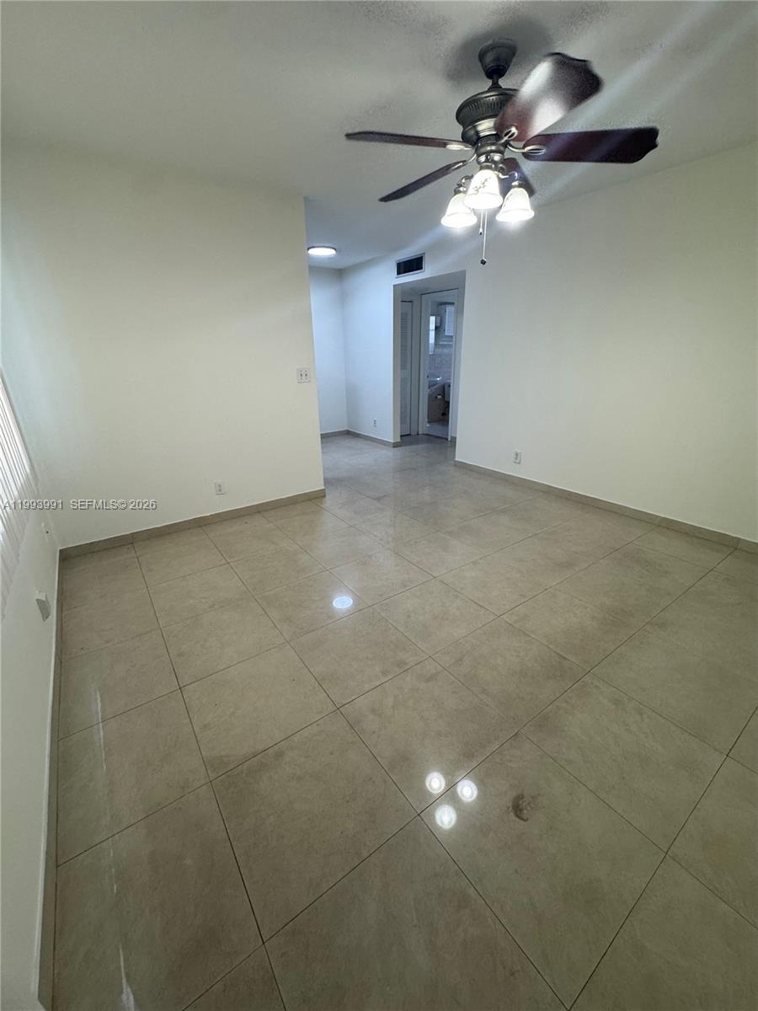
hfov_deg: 85.7
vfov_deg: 102.1
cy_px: 506
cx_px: 379
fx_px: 409
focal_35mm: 14
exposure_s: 1/120
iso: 250
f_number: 2.2
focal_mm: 2.22
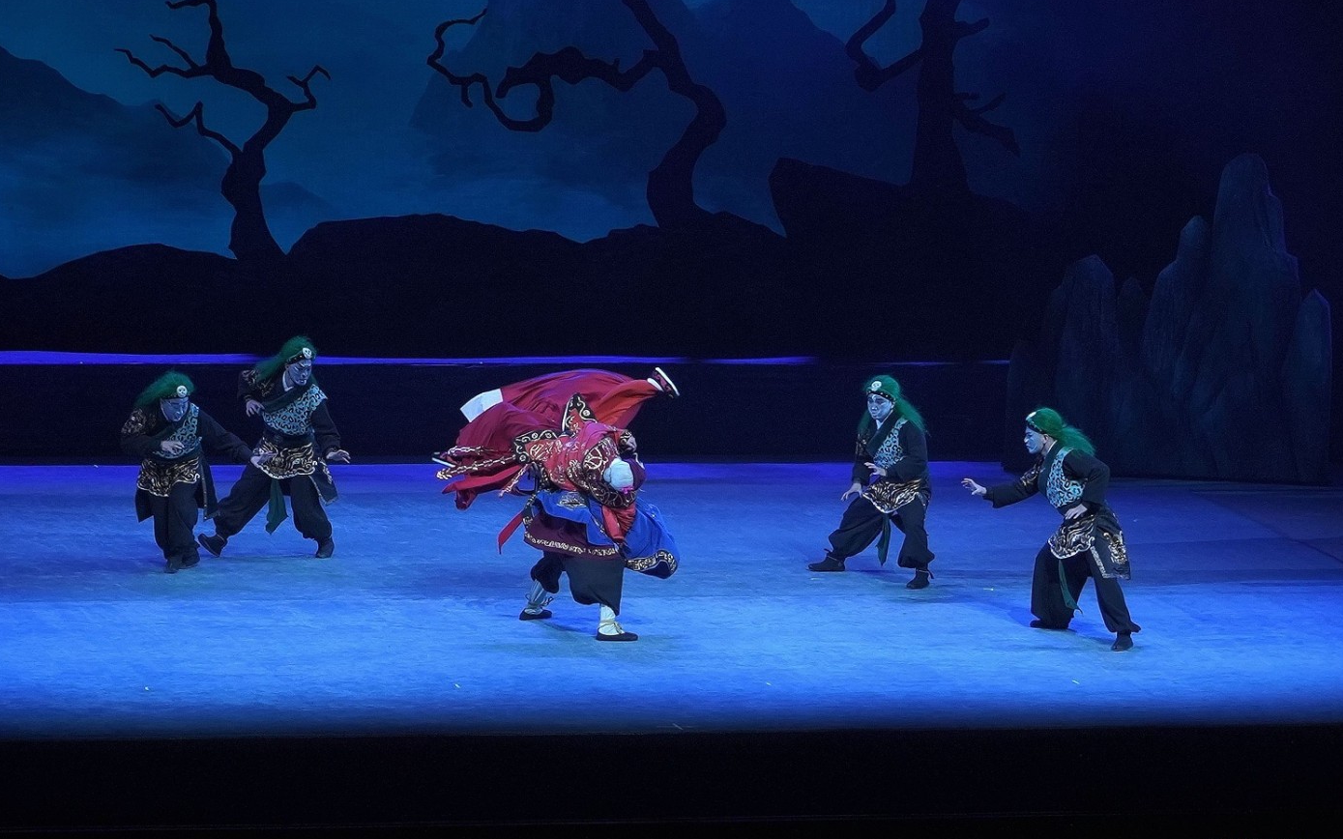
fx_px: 4172
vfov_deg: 11.5
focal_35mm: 114
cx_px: 670
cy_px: 415
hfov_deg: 18.3
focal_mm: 74
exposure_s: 1/800
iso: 1250
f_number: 4
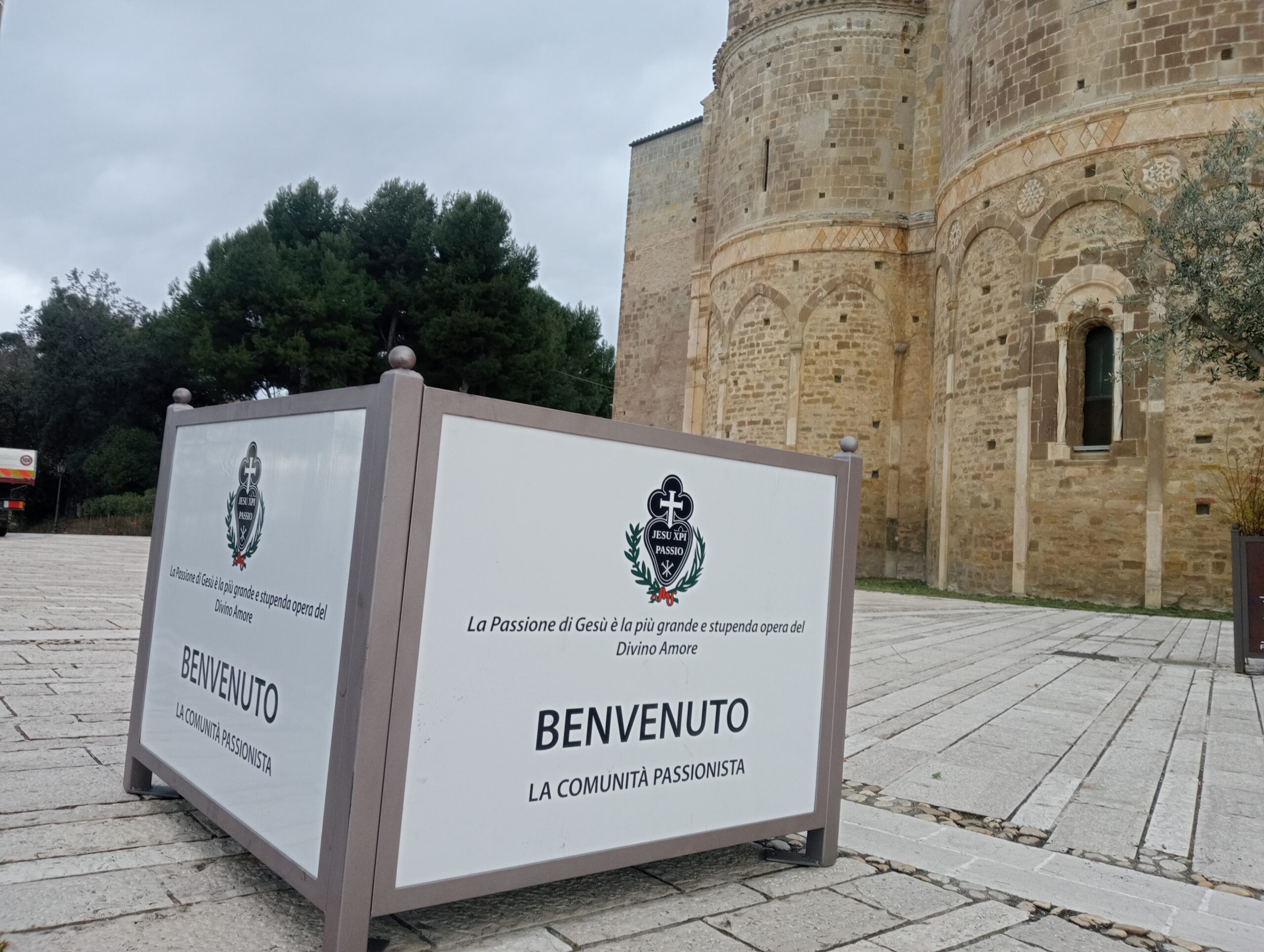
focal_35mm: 28
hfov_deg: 63.4
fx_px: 1024
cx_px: 632
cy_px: 476
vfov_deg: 49.9
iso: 113
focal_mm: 4.04
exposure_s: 1/104
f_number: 1.8
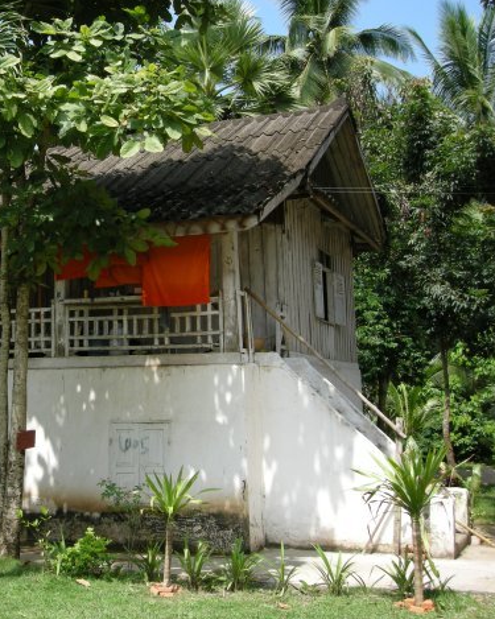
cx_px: 96
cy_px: 306
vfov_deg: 38.8
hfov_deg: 30.6
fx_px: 879
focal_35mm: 48
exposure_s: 1/205
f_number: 4.8
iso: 64
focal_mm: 7.5
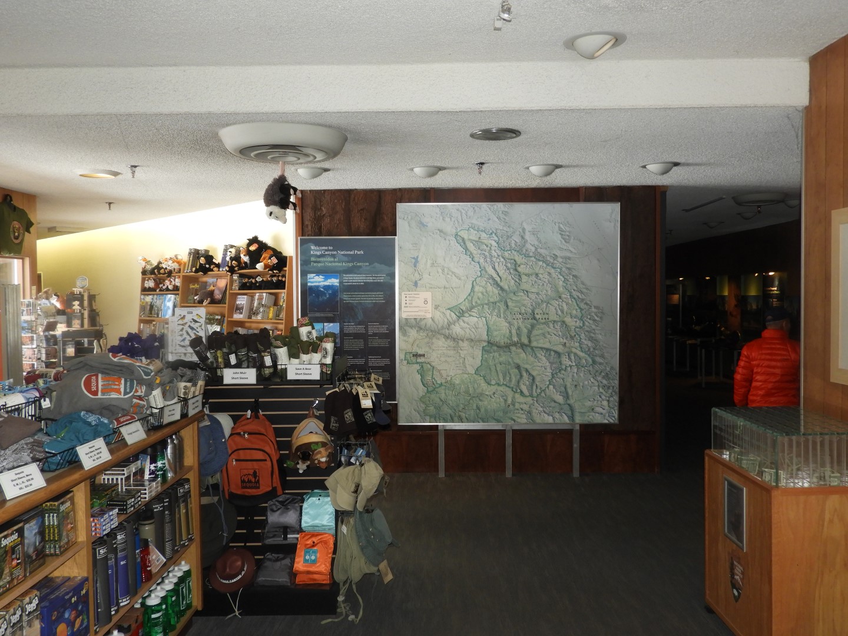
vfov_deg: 46.8
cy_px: 318
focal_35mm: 30
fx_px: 735
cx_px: 424
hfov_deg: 60.0
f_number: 3.5
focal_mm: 5.4
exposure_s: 1/30
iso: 200
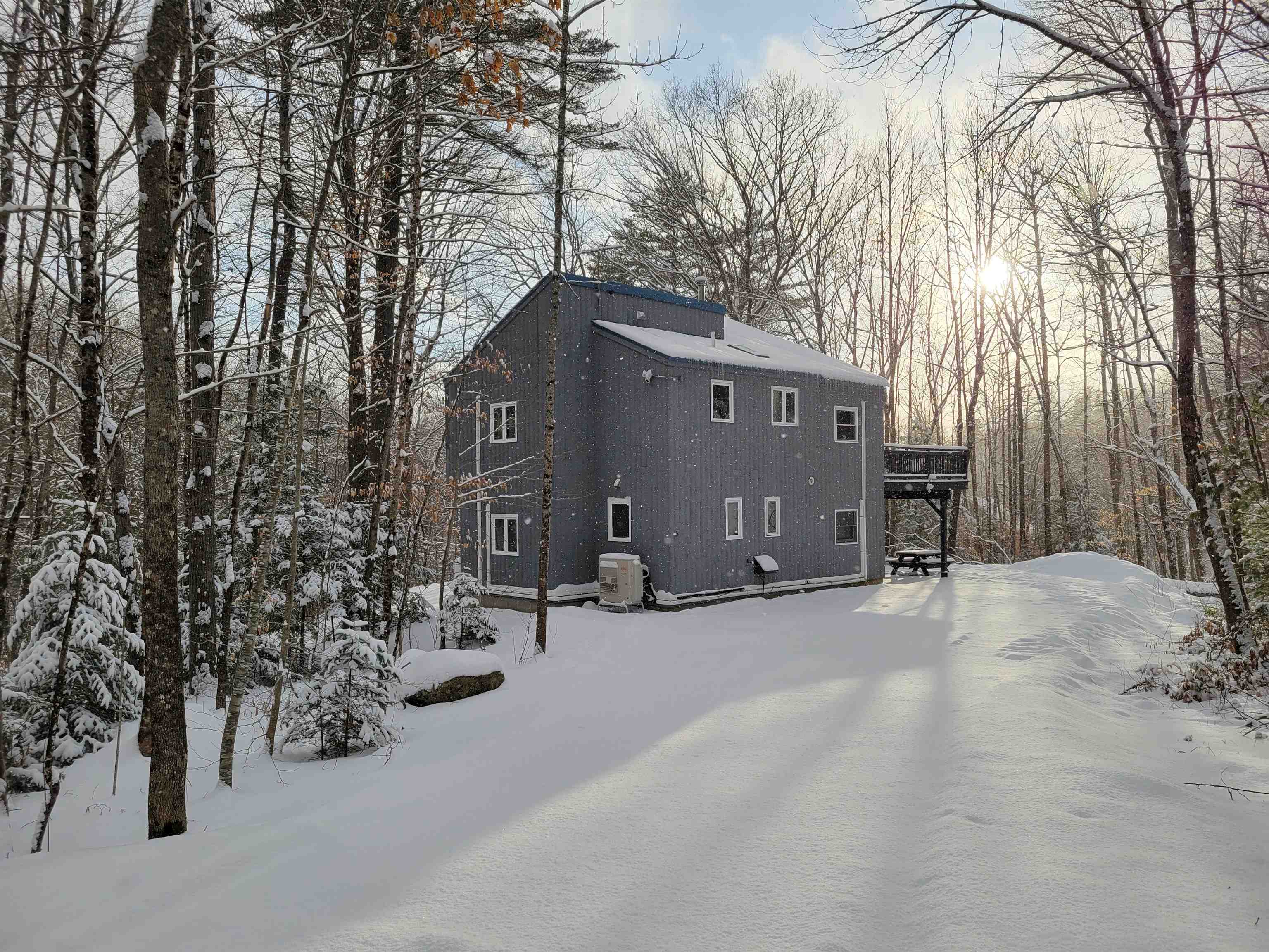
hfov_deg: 67.3
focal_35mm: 26
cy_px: 476
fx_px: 953
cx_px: 634
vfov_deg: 53.1
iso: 40
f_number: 1.8
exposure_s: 1/1785
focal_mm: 5.4
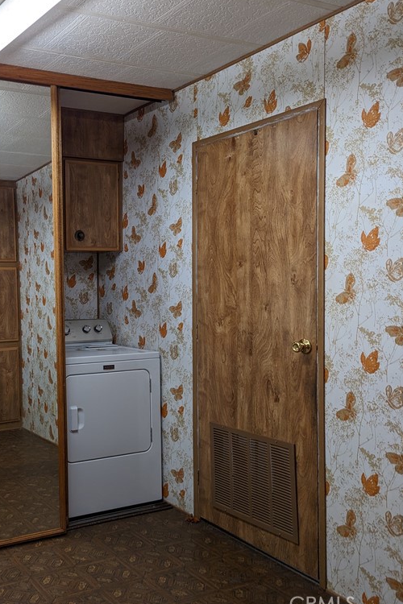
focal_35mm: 34
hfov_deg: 36.4
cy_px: 306
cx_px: 38
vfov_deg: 55.8
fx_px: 571
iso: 80
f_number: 1.85
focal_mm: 6.81
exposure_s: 1/24
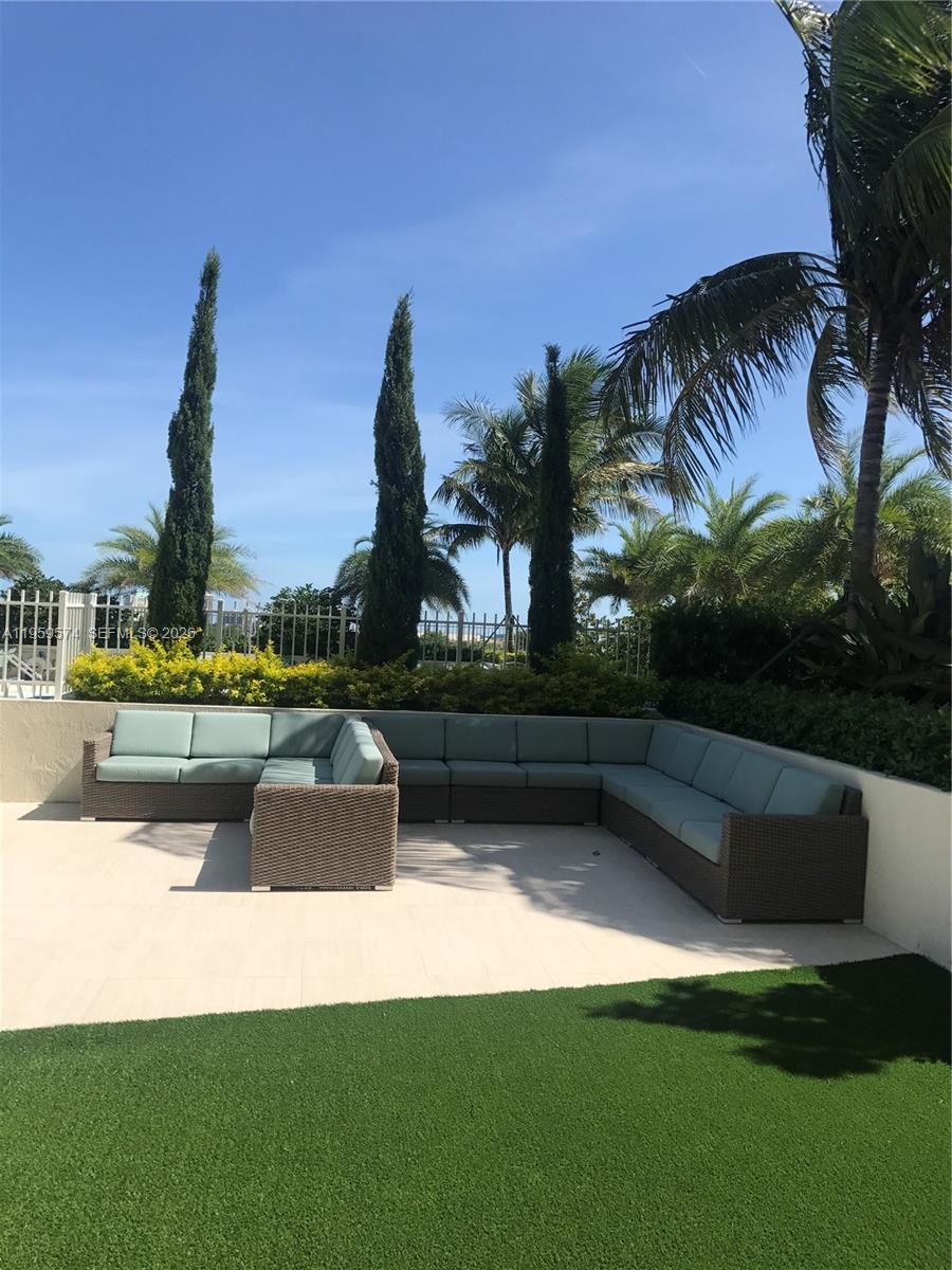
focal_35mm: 28
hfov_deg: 49.7
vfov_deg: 63.4
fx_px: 1027
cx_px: 476
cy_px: 635
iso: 20
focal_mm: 3.99
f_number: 1.8
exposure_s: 1/2283
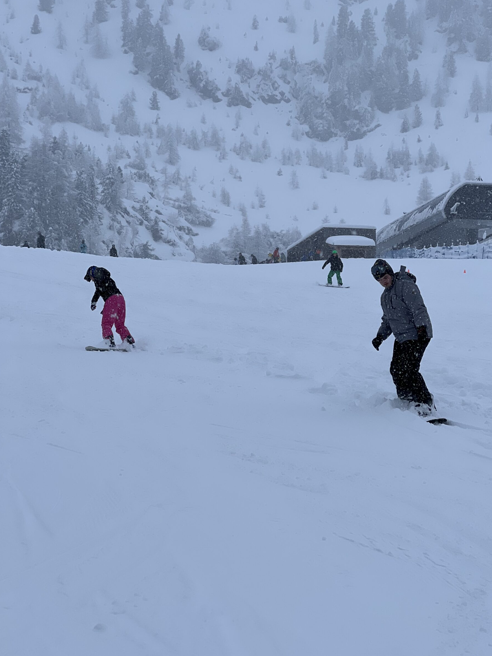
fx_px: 1573
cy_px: 332
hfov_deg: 17.8
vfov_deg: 23.6
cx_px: 262
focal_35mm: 83
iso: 32
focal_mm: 9
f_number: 2.8
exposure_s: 1/385
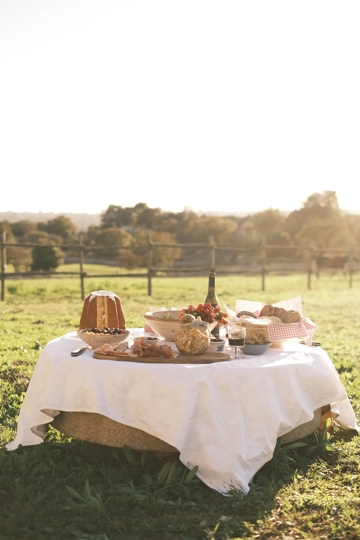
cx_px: 180
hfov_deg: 25.5
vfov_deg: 37.5
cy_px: 270
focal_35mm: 53
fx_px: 795
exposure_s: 1/3200
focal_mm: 35
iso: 250
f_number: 2
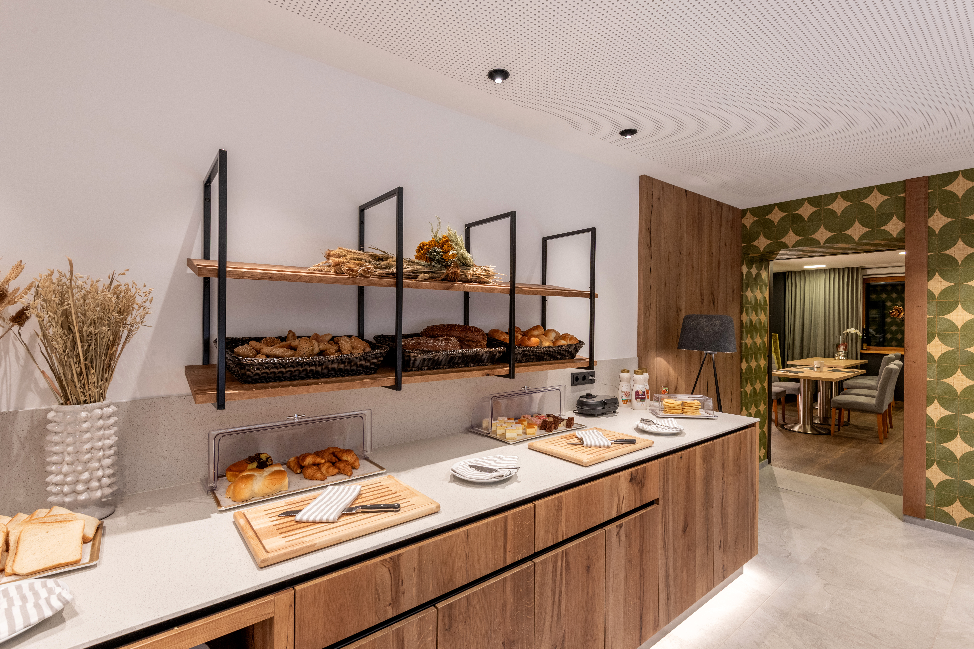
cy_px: 324
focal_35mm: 16
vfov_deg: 73.7
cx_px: 487
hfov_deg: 96.7
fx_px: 433
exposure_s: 1/1.67
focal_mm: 16
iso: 250
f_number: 11
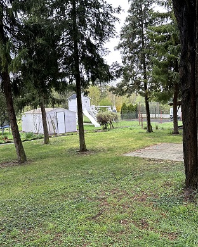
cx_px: 126
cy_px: 129
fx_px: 264
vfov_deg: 50.3
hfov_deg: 40.8
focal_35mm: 36
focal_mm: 6.86
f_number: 1.78
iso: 64
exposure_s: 1/121
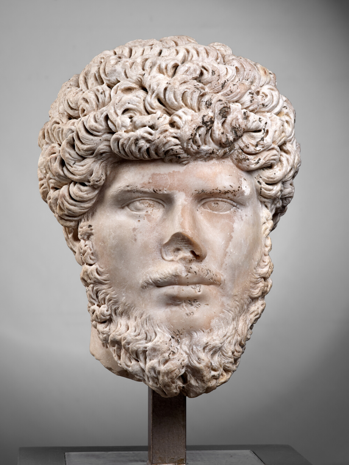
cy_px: 232
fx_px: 847
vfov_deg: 30.7
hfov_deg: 23.3
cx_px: 174
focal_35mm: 63
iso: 200
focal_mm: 80
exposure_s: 1/60
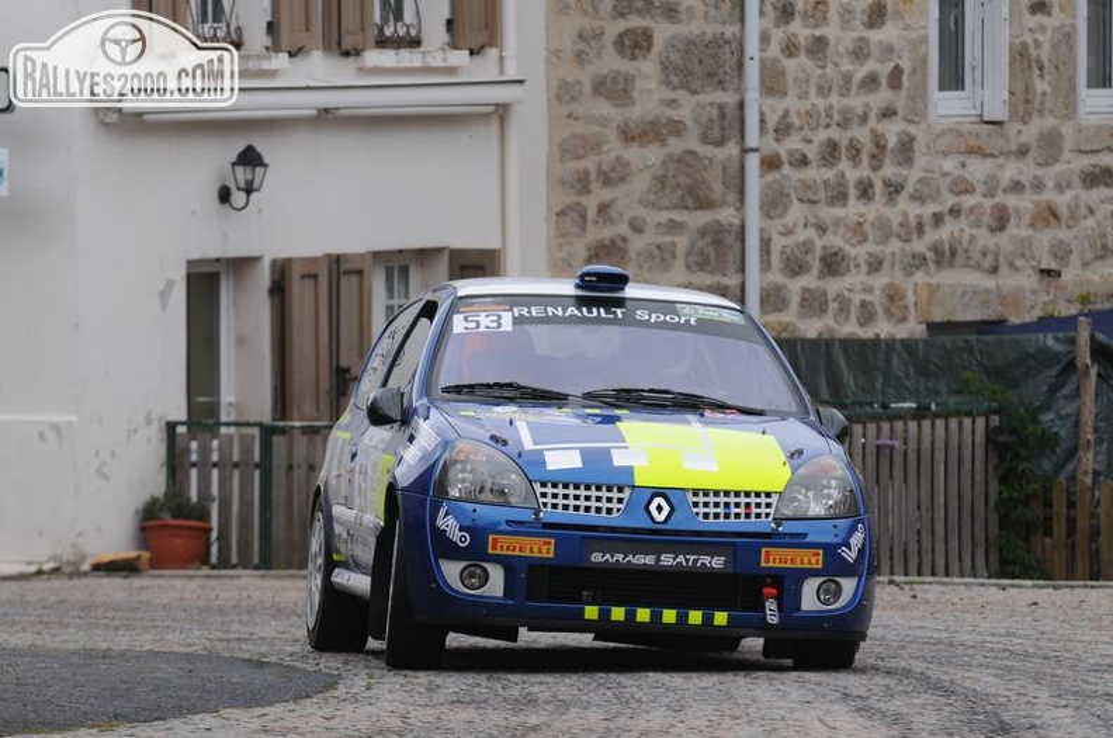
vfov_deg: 4.3
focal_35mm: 315
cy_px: 369
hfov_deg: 6.6
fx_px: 9721
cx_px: 556
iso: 320
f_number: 16
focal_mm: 210
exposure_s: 1/800
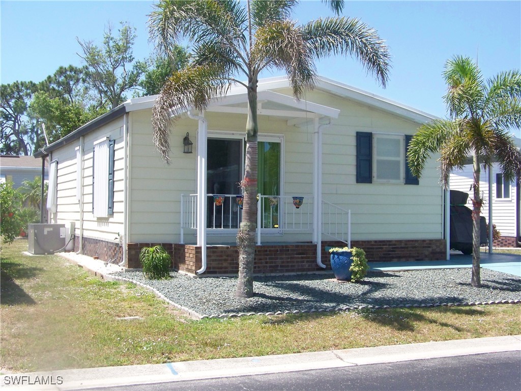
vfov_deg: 29.7
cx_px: 260
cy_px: 196
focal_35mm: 49
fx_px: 737
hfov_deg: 38.9
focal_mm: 7.6
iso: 200
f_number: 4
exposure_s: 1/1000
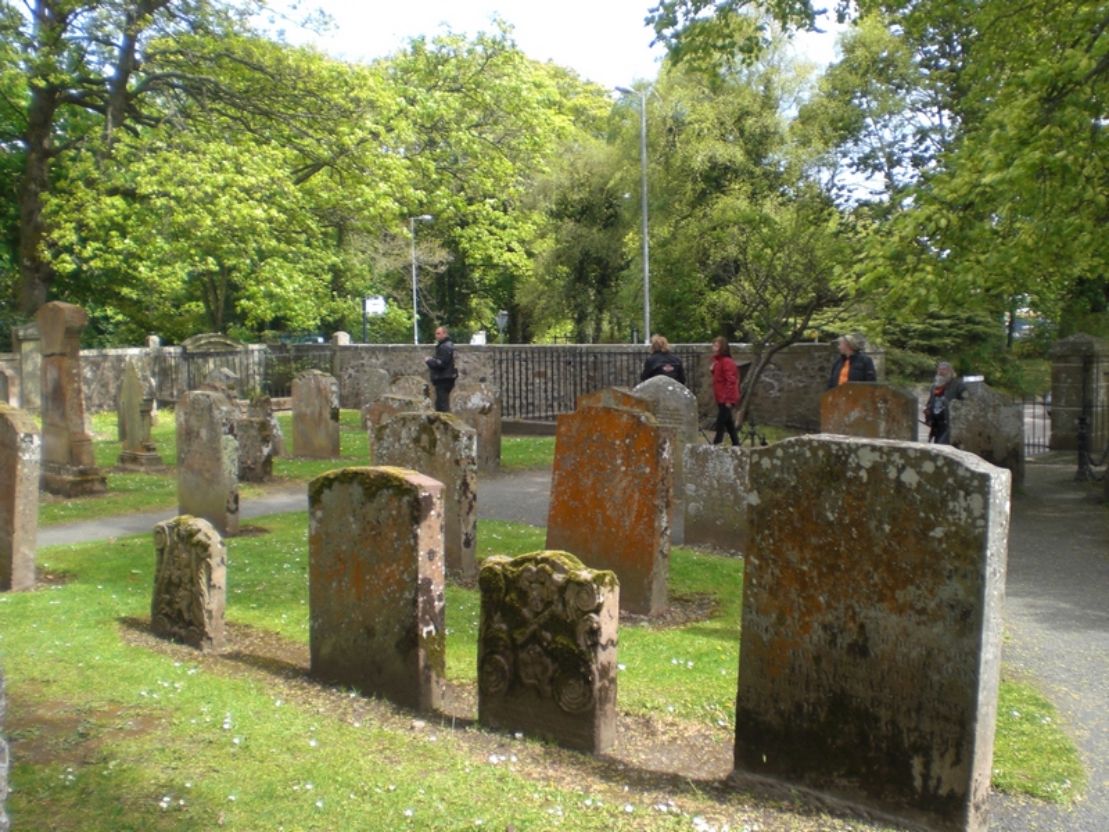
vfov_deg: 37.7
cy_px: 416
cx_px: 554
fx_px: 1217
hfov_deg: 49.0
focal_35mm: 38
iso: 50
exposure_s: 1/160
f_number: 3.1
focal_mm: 6.3
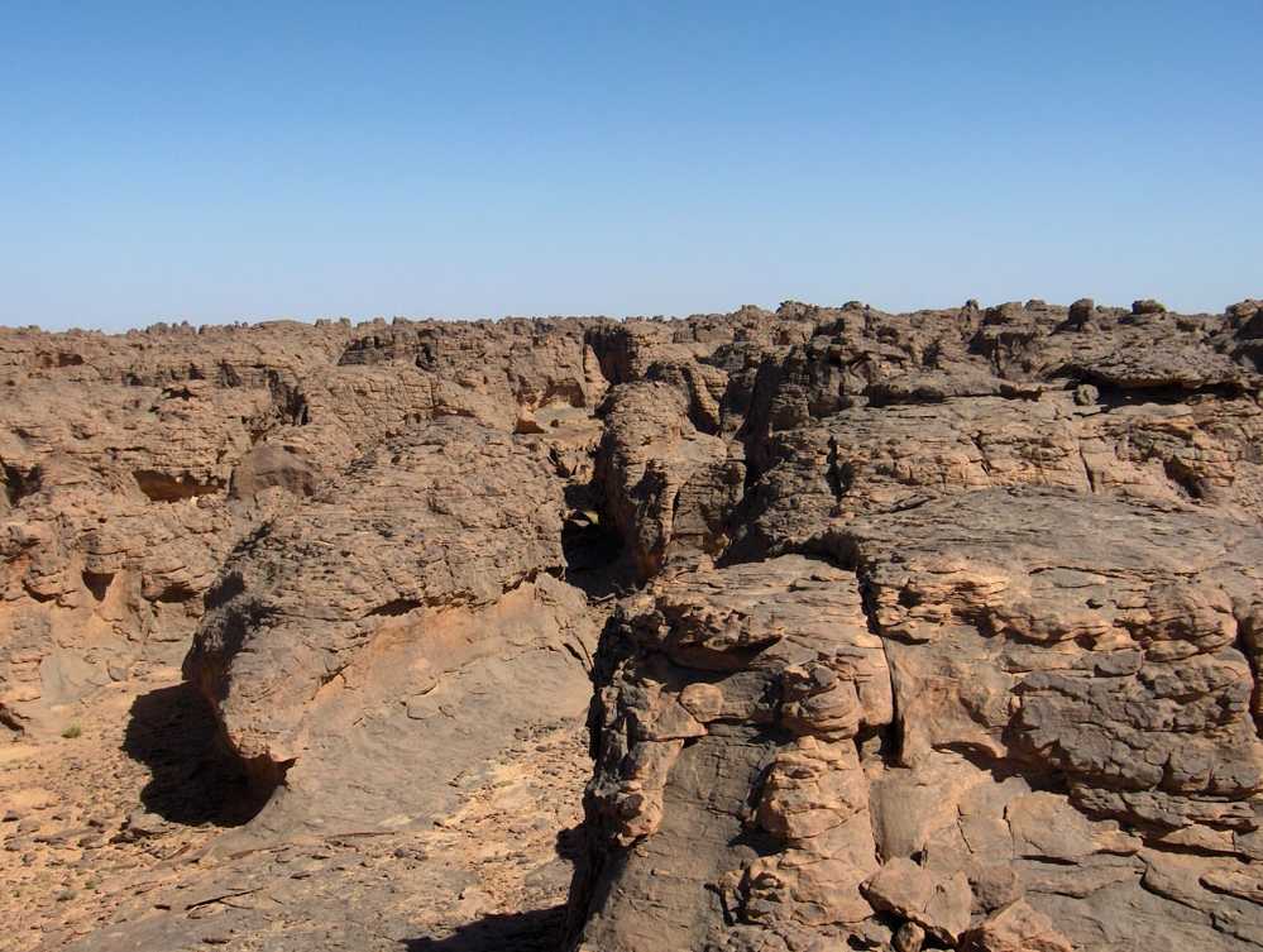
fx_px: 1426
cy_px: 476
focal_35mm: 39
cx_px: 632
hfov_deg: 47.8
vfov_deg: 36.9
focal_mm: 8
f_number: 4.8
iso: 100
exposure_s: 1/730
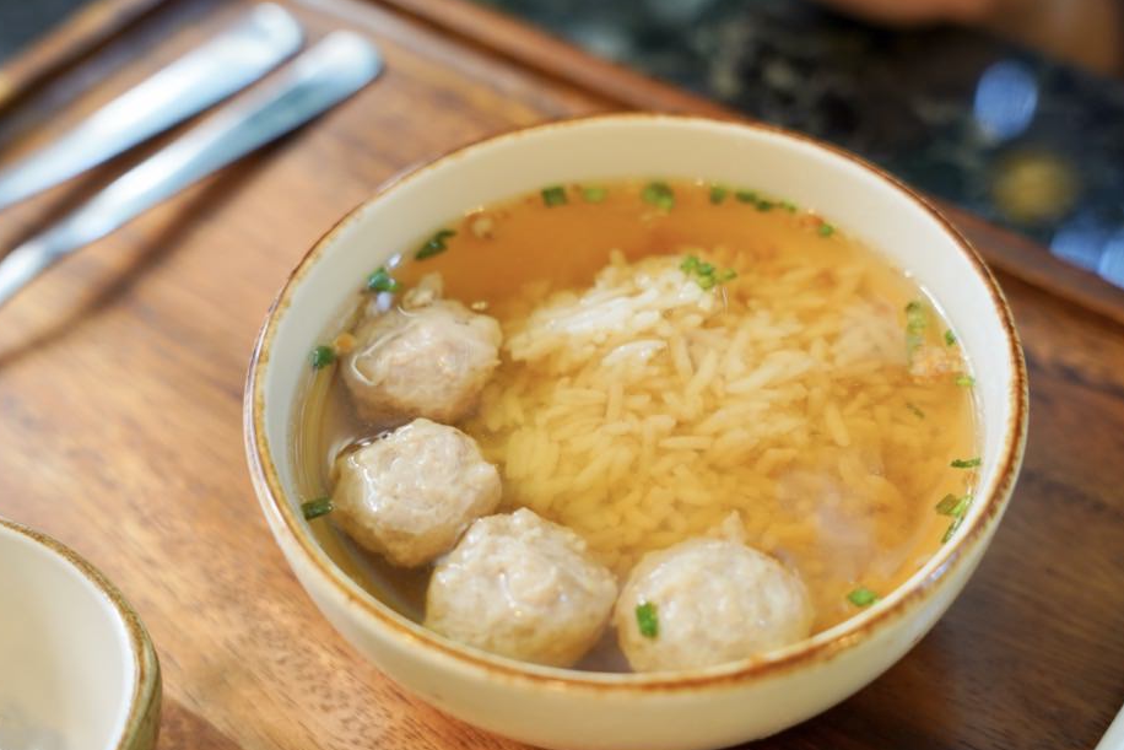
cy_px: 425
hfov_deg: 36.0
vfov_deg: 24.4
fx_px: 1730
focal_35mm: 55
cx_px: 622
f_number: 4
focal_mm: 42.3
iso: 640
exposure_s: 1/60
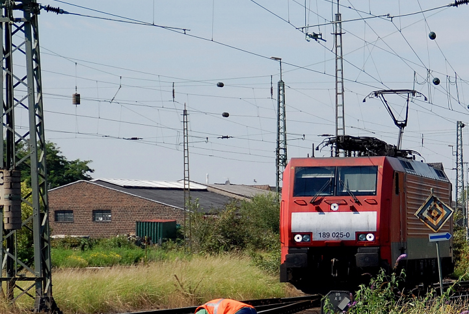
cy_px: 192
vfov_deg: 8.6
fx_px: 2084
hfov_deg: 12.8
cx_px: 315
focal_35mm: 160
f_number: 5.6
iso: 280
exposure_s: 1/1000
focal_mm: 75
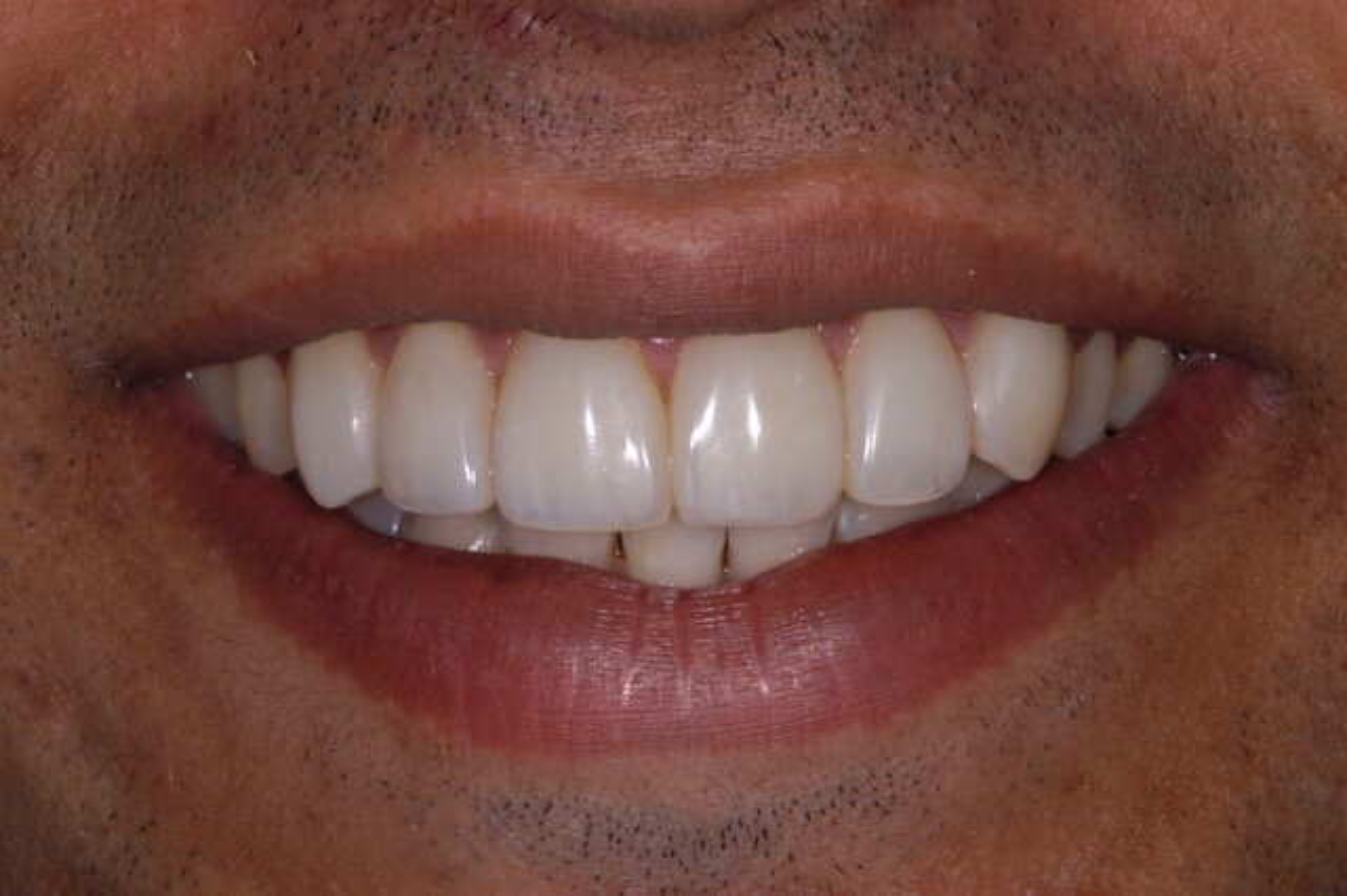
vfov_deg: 8.7
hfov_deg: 13.0
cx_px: 674
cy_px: 448
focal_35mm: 158
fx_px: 5890
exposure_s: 1/60
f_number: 29
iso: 200
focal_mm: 105
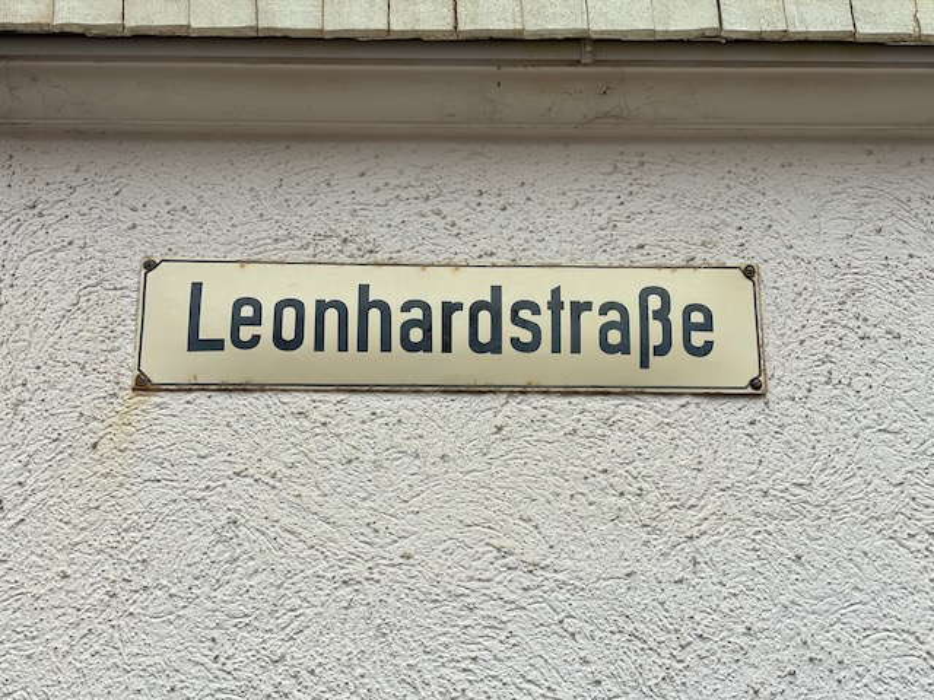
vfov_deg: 28.0
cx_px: 467
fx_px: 1403
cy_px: 350
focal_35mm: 52
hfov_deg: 36.8
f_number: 2
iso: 25
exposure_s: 1/705
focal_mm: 6
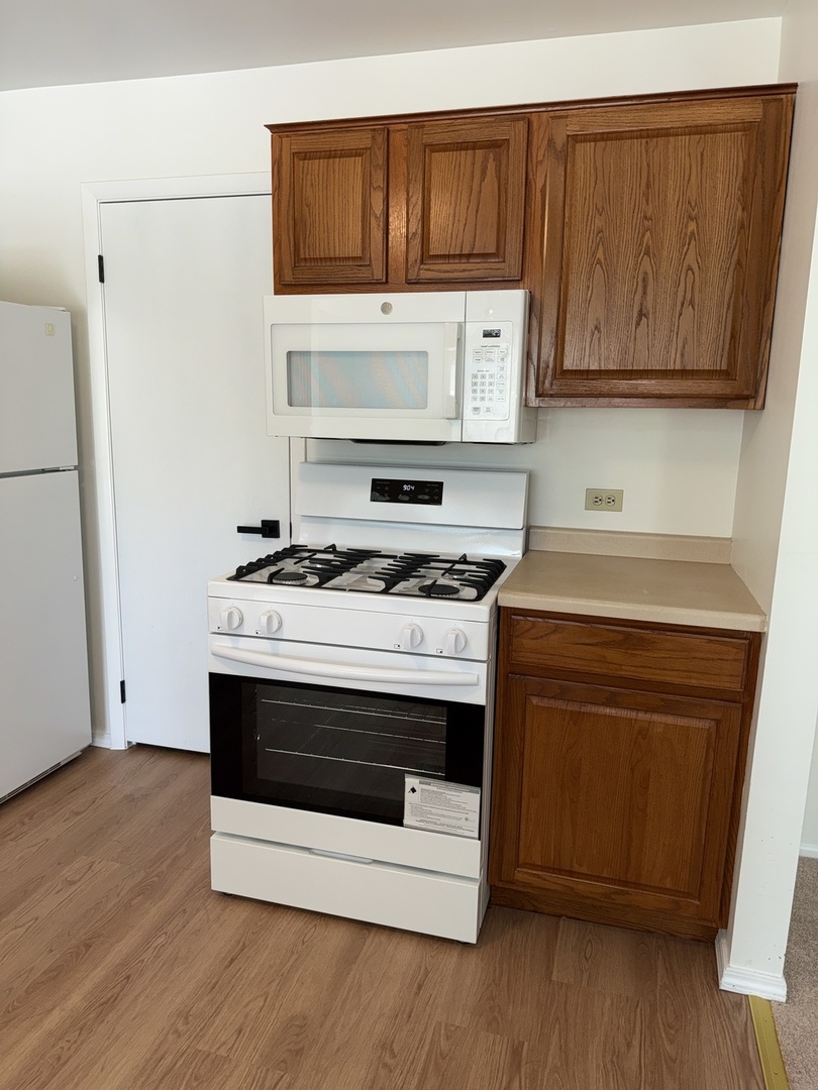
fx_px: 756
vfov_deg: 71.6
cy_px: 545
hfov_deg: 56.8
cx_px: 409
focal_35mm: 24
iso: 64
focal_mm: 6.76
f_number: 1.78
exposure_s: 1/47
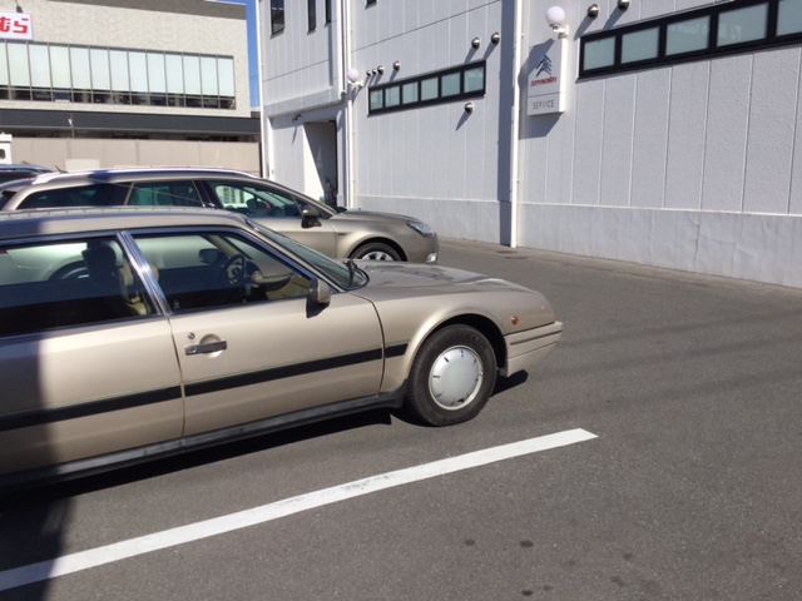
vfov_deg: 45.4
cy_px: 300
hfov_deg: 58.4
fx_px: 718
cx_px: 401
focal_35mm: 31
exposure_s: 1/2146
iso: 25
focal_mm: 3.3
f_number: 2.4
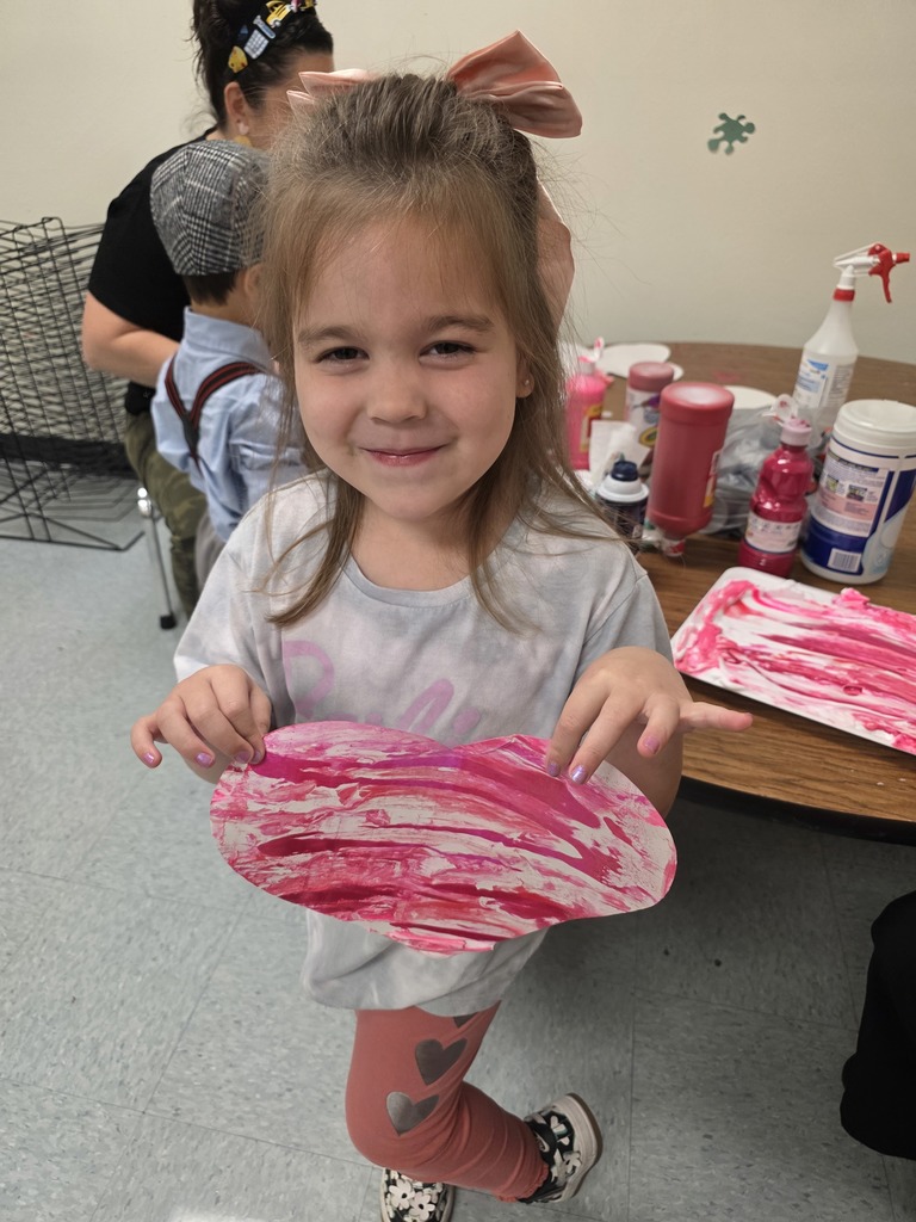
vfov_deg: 73.9
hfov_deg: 58.9
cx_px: 458
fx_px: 811
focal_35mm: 23
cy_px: 611
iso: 200
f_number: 1.7
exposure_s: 1/120
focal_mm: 6.3
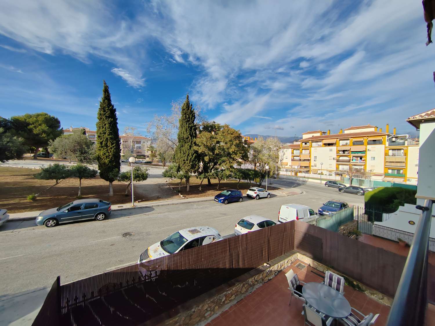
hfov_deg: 106.2
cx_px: 218
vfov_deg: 89.9
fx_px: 163
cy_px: 163
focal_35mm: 13
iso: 100
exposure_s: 1/2100
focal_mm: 2.16
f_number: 2.2
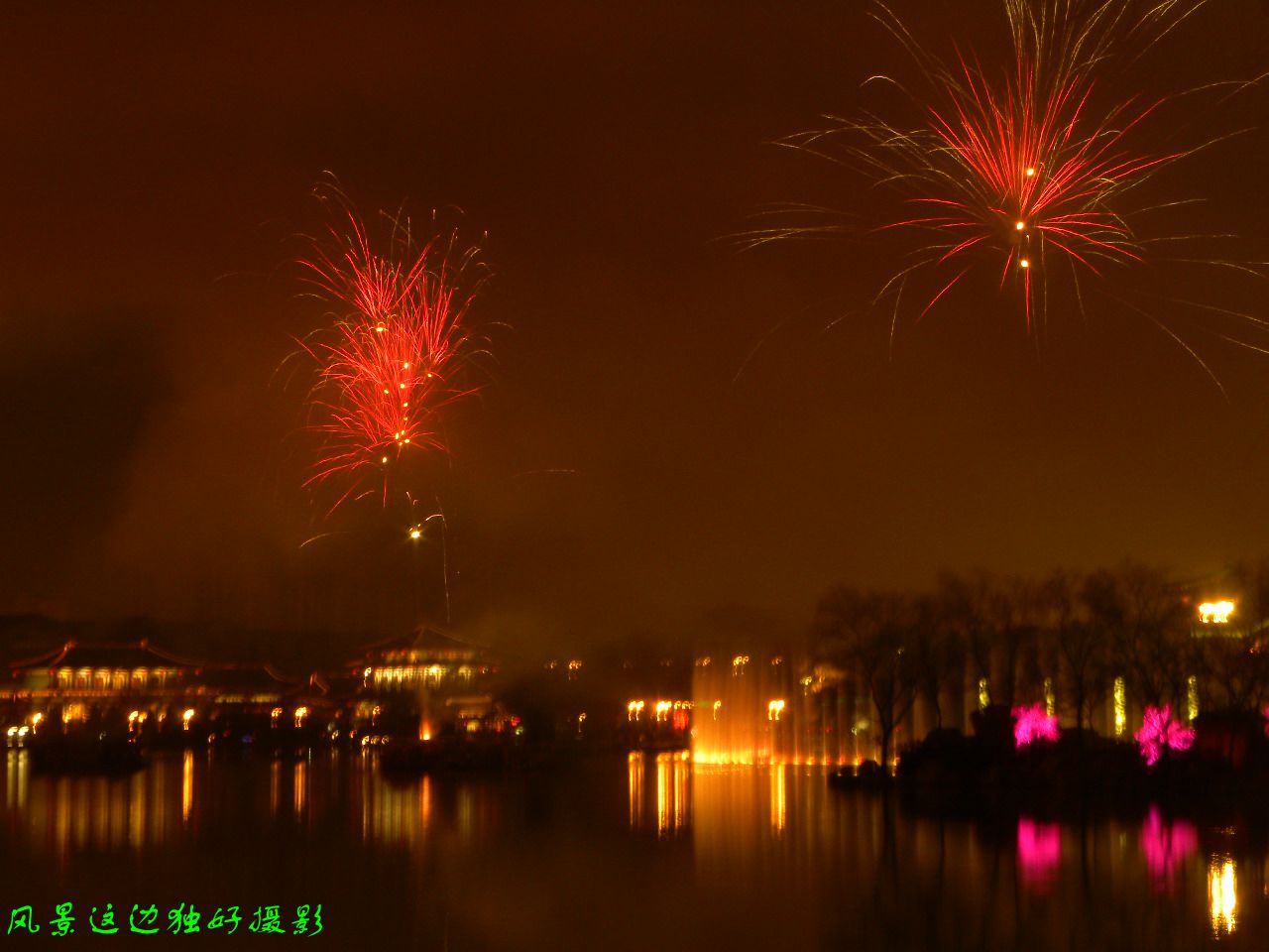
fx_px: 3116
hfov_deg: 23.0
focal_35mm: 85
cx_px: 634
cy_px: 476
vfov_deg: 17.4
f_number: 8
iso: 64
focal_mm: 15.1
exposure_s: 4
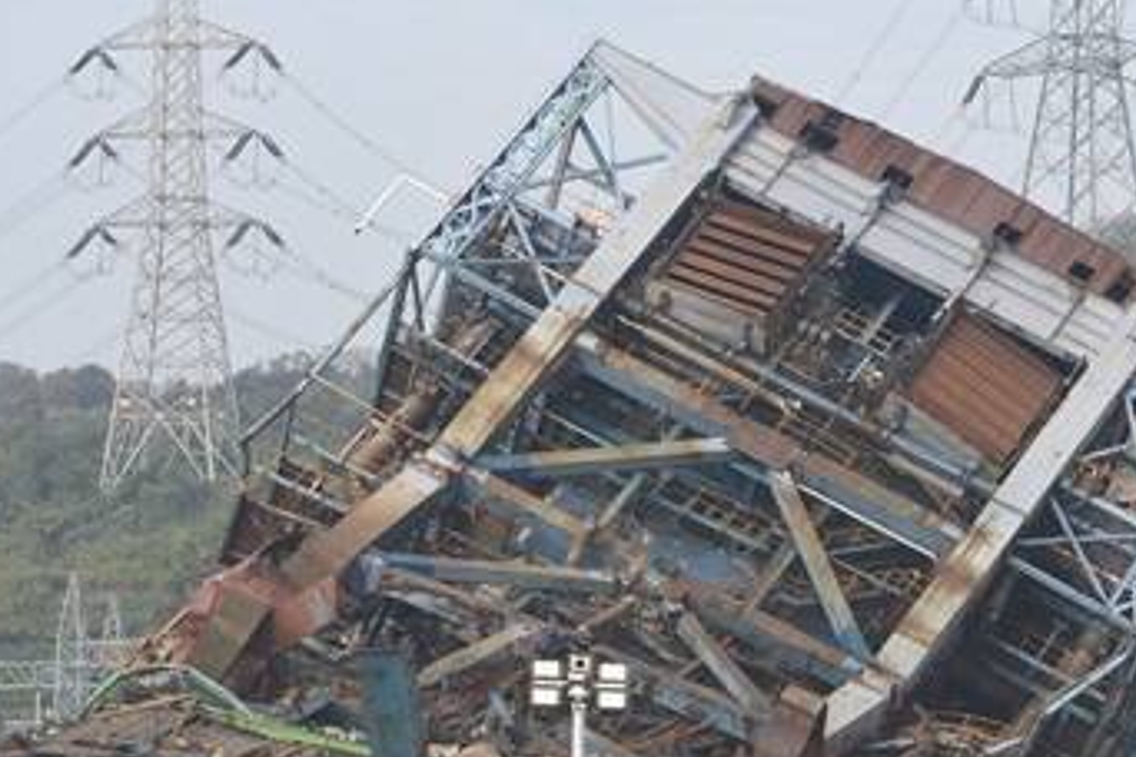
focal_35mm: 178
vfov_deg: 7.7
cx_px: 648
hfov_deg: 11.5
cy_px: 546
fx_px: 5616
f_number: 13
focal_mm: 95
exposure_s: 1/200
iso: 500
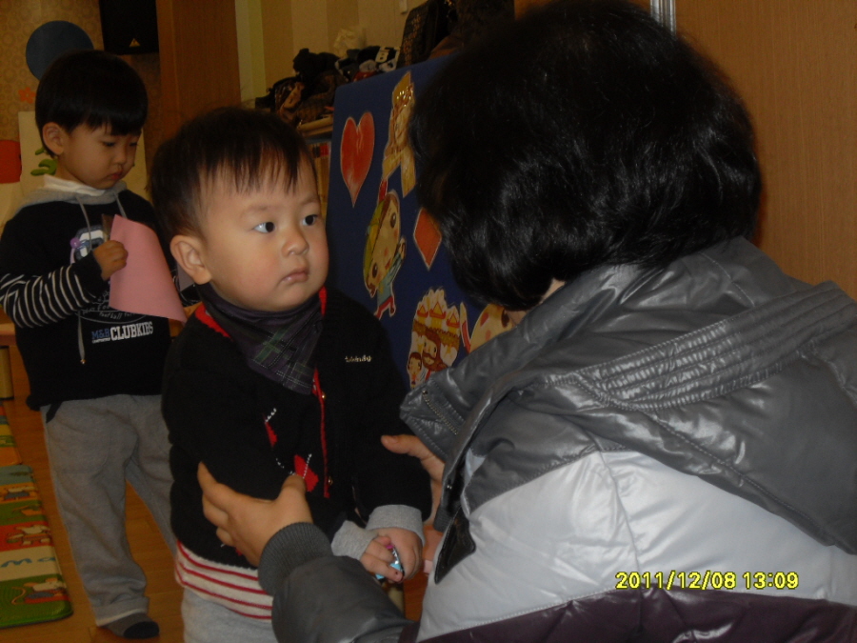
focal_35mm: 53
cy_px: 322
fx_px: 1312
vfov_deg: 27.5
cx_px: 428
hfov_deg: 36.2
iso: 100
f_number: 3.4
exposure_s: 1/60
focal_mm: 8.4
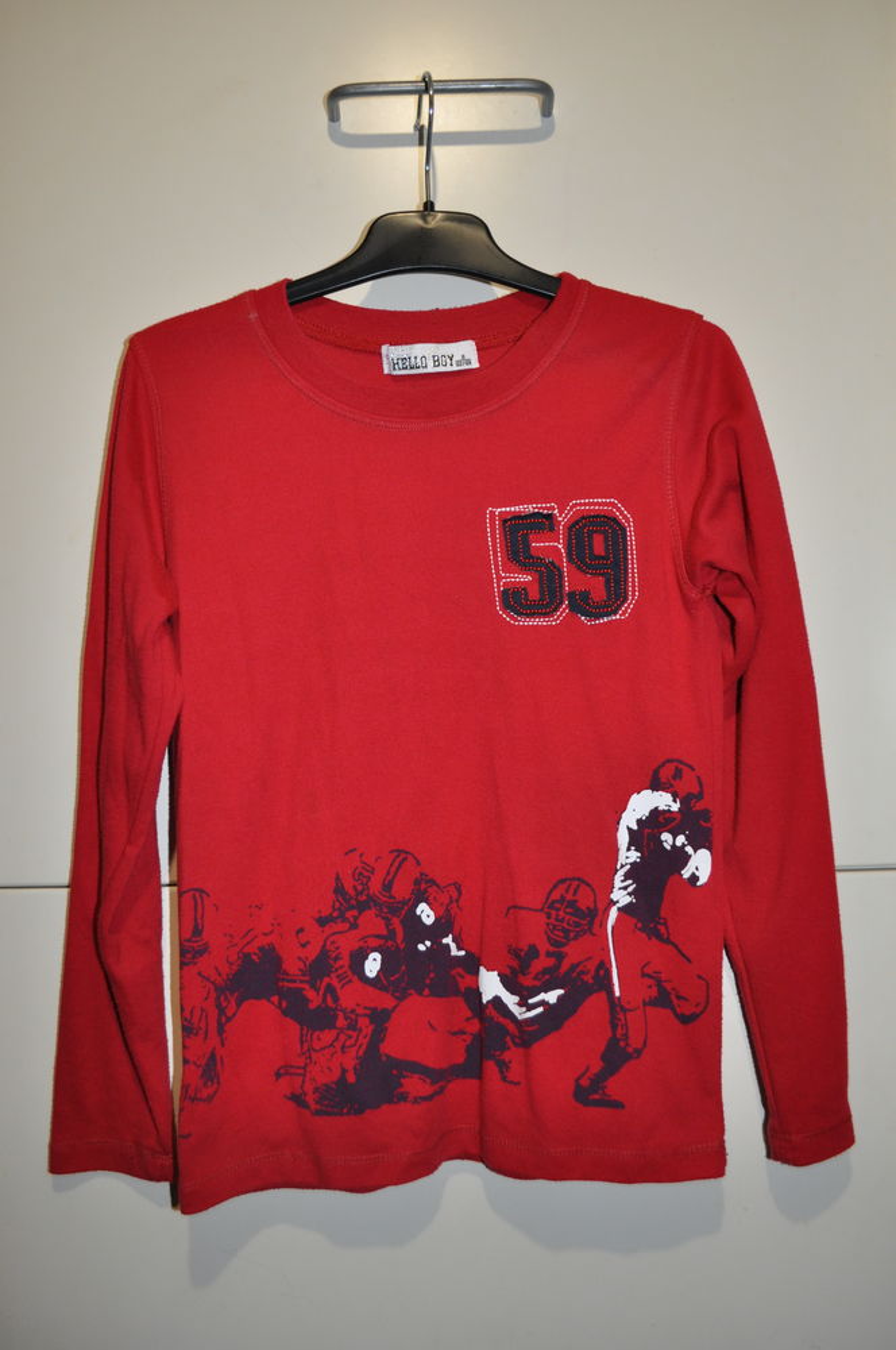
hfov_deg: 43.5
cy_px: 675
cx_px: 448
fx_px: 1123
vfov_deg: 62.0
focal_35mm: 30
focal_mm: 20
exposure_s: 1/60
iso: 800
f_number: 3.8
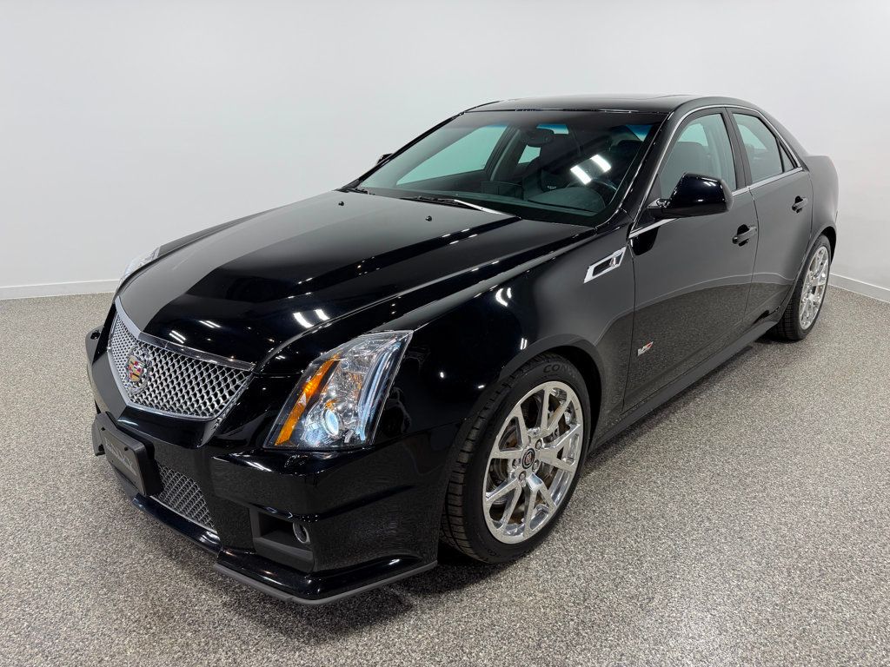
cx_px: 445
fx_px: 617
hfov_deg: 71.6
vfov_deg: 56.8
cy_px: 334
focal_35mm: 24
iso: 50
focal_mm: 6.76
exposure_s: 1/137
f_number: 1.78
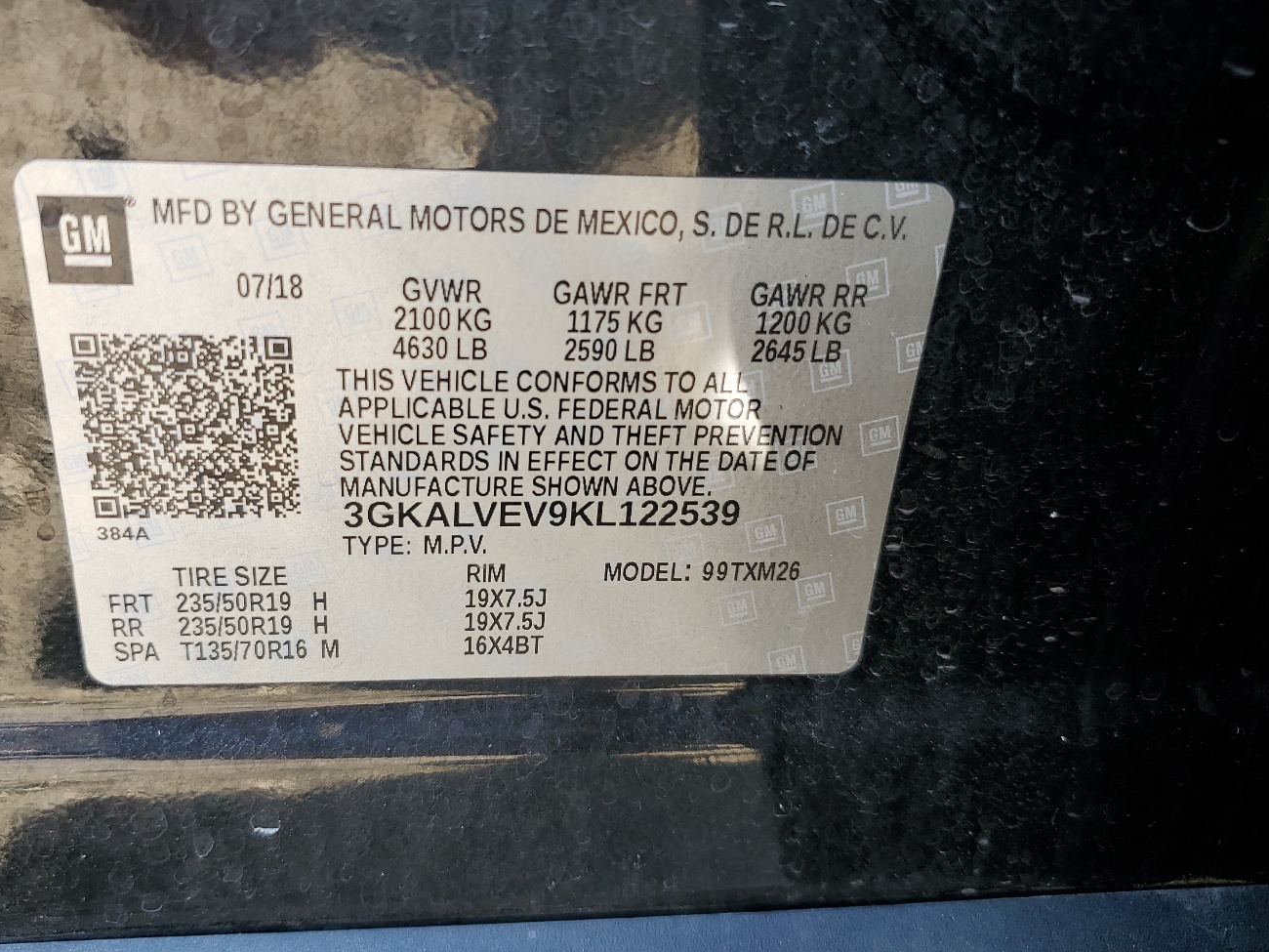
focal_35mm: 32
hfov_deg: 56.7
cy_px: 492
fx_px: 1173
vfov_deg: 44.2
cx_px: 560
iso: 50
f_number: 1.5
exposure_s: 1/179
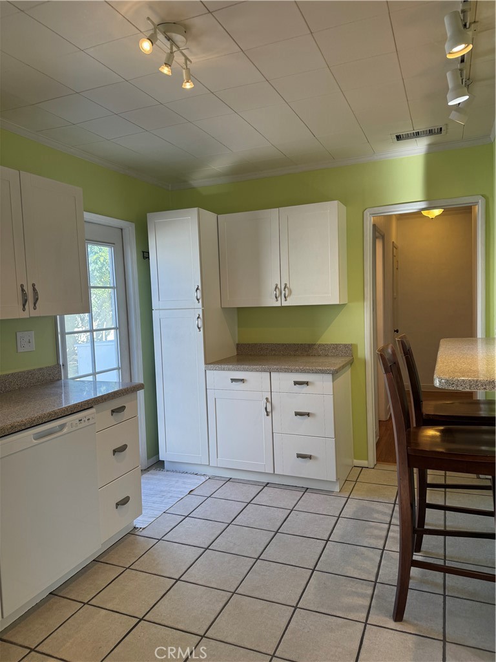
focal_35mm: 24
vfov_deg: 71.6
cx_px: 248
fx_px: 459
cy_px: 331
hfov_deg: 56.8
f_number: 1.78
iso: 80
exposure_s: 1/196
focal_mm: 6.76
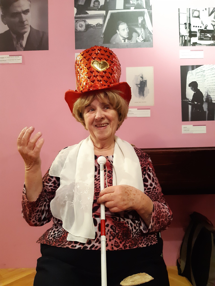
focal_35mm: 26
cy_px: 143
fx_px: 215
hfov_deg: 53.1
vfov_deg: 67.3
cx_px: 108
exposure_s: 1/25
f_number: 1.7
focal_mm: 3.92
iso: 400
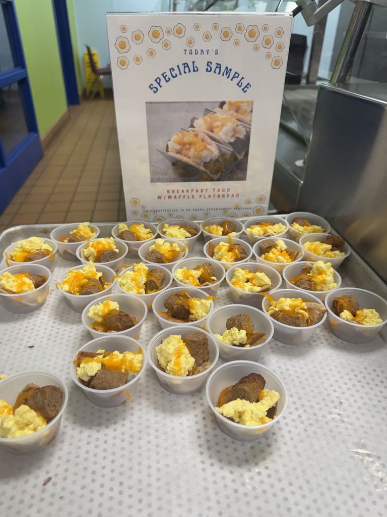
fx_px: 358
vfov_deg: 71.6
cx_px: 194
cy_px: 258
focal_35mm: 24
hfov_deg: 56.8
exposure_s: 1/120
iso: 200
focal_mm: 6.76
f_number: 1.78
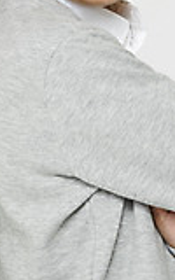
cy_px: 65
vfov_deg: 3.9
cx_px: -76
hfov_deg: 2.4
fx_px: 4090
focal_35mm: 536
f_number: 16
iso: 100
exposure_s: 1/125
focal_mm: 140
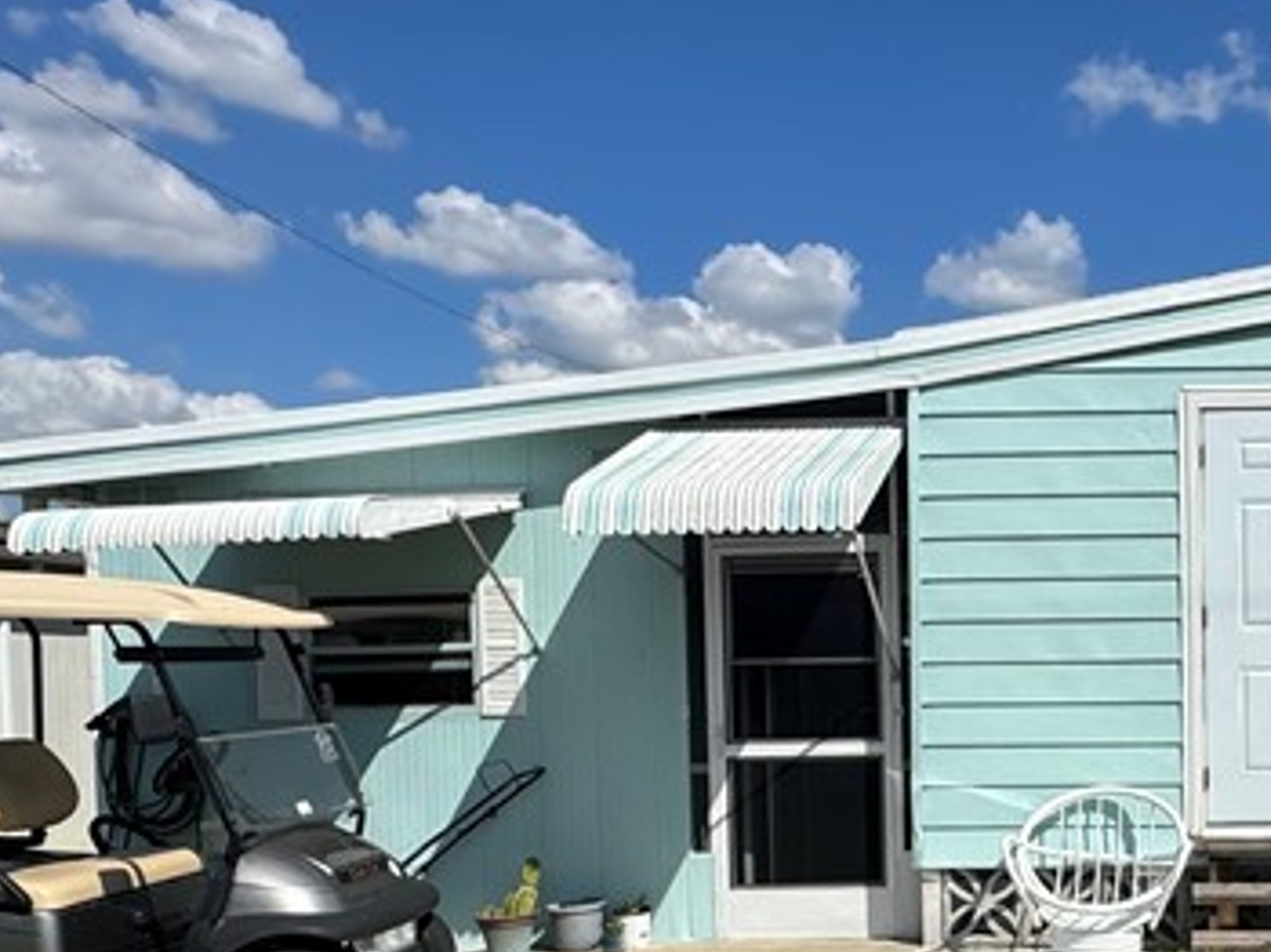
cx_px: 1118
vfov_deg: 34.2
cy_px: 734
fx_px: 1504
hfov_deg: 42.4
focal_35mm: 41
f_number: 2.2
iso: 40
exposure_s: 1/3906
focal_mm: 2.22
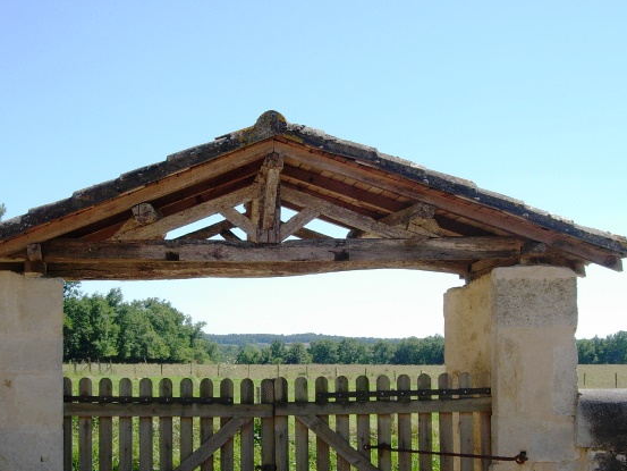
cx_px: 290
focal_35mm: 55
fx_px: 996
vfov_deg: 26.5
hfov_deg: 34.9
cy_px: 293
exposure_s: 1/430
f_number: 4.8
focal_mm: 7.8
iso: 64
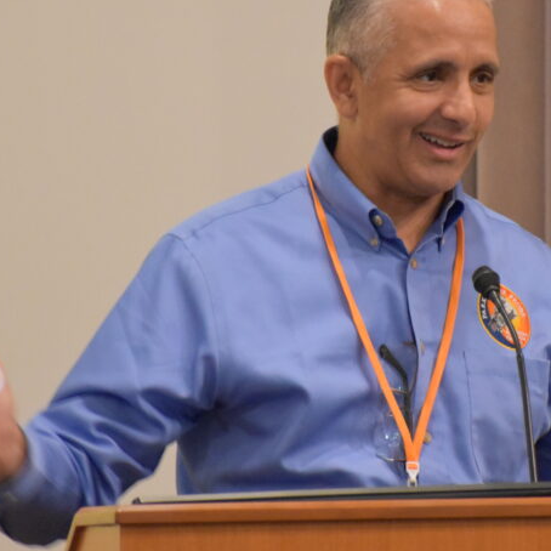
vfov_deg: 2.0
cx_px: 339
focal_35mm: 862
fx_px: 15523
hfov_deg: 2.0
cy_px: 200
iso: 6400
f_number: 6.3
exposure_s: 1/60
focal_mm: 300
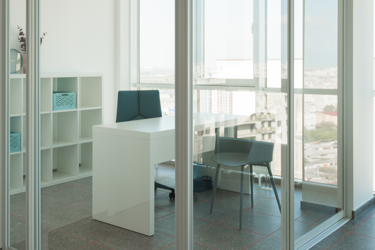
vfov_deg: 30.8
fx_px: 453
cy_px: 125
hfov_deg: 45.0
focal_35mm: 44
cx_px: 188
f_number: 5
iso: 100
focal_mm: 29
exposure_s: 1/100
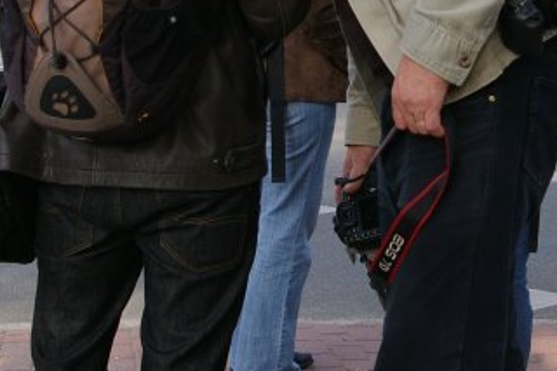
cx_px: 414
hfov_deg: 19.3
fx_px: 1624
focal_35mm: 105
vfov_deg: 12.8
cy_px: -31
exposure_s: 1/125
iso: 200
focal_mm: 28
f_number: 6.7
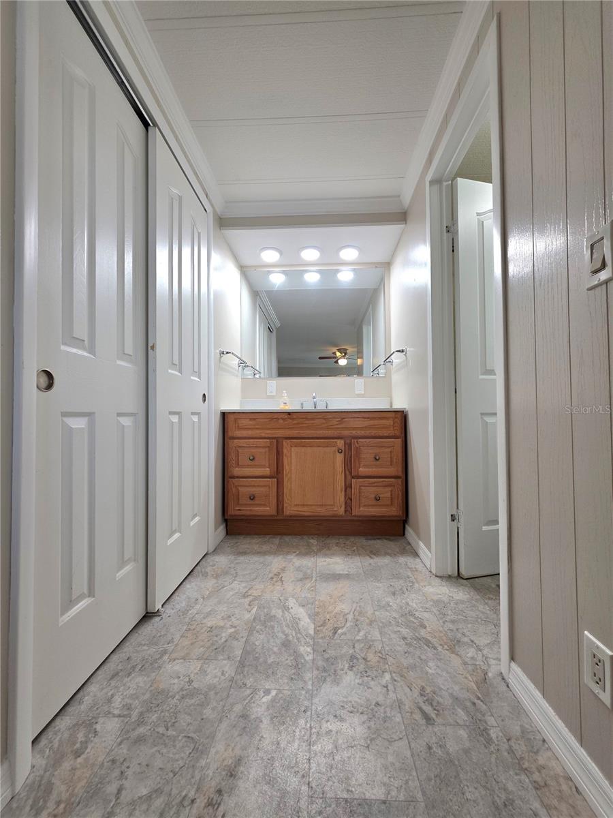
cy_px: 409
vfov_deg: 106.2
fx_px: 307
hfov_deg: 89.9
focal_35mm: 13
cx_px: 306
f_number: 1.9
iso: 80
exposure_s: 1/120
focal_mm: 2.2
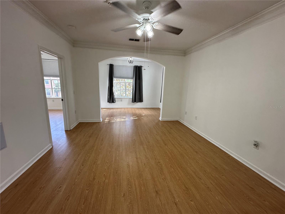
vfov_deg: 85.7
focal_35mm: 14
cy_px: 107
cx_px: 142
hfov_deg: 102.1
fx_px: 115
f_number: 2.2
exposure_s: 1/120
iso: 160
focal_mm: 2.22
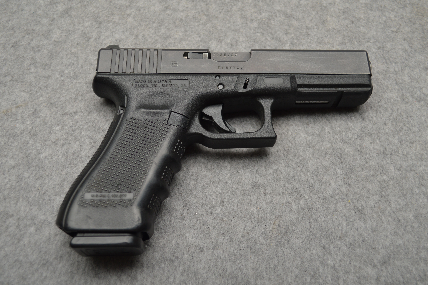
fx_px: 428
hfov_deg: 53.2
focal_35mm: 36
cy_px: 142
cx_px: 214
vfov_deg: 36.8
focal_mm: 24
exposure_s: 1/200
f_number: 4.5
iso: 100
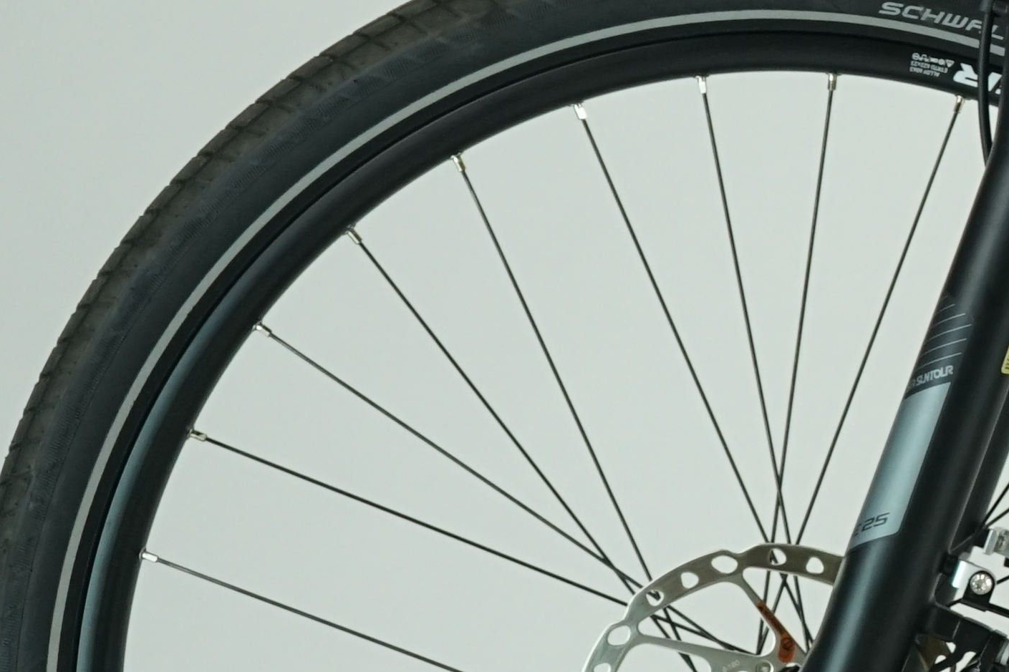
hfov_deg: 7.9
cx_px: 2087
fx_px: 6922
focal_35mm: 247
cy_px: 240
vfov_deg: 5.6
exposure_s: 1/200
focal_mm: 58
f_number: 5
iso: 800
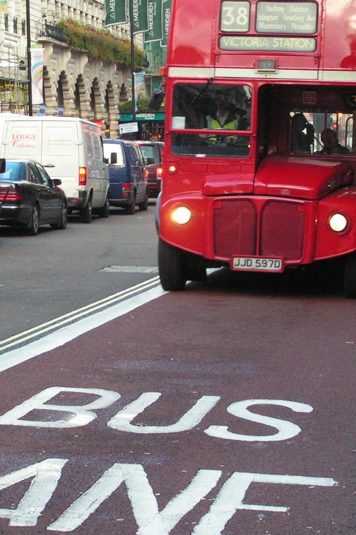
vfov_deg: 16.9
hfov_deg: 11.3
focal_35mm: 121
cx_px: 108
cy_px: 234
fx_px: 1795
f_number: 3.2
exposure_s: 1/60
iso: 200
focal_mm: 12.7
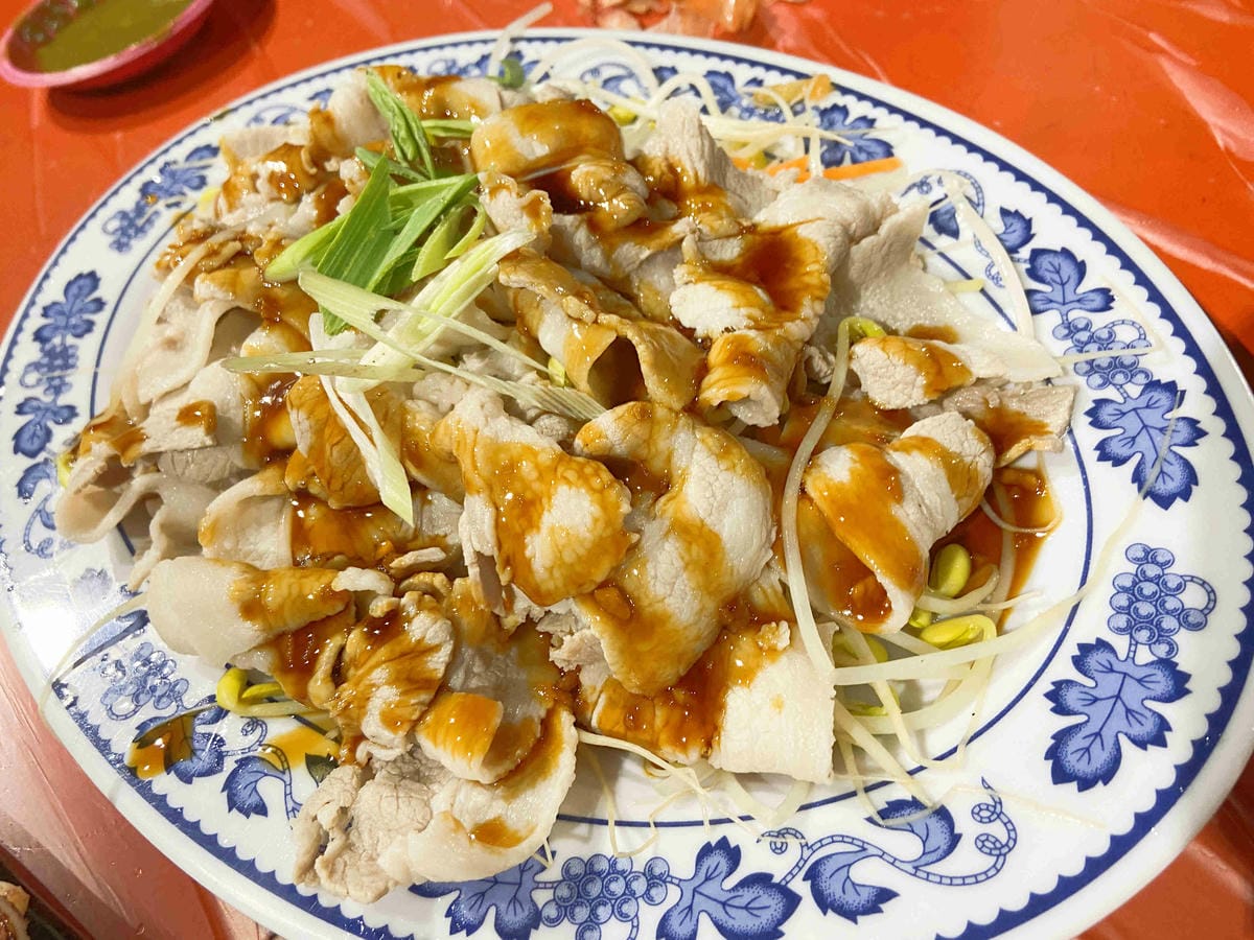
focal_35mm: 26
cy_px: 470
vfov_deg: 53.1
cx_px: 627
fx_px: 942
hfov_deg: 67.3
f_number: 1.8
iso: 160
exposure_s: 1/60
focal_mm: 4.25
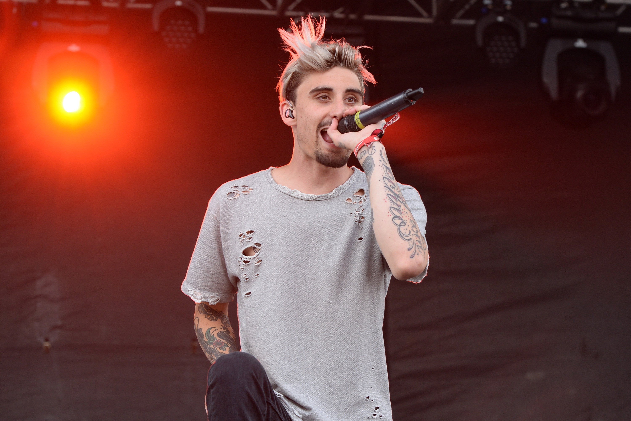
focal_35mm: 95
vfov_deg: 14.4
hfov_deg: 21.5
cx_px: 316
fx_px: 1665
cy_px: 210
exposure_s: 1/800
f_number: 5.6
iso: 800
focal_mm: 95
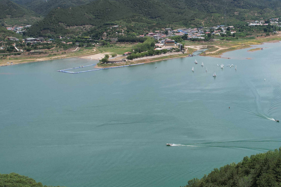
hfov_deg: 42.5
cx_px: 205
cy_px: 69
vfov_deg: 29.7
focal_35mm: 45
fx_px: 351
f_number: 2.8
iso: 120
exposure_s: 1/2500
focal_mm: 8.38
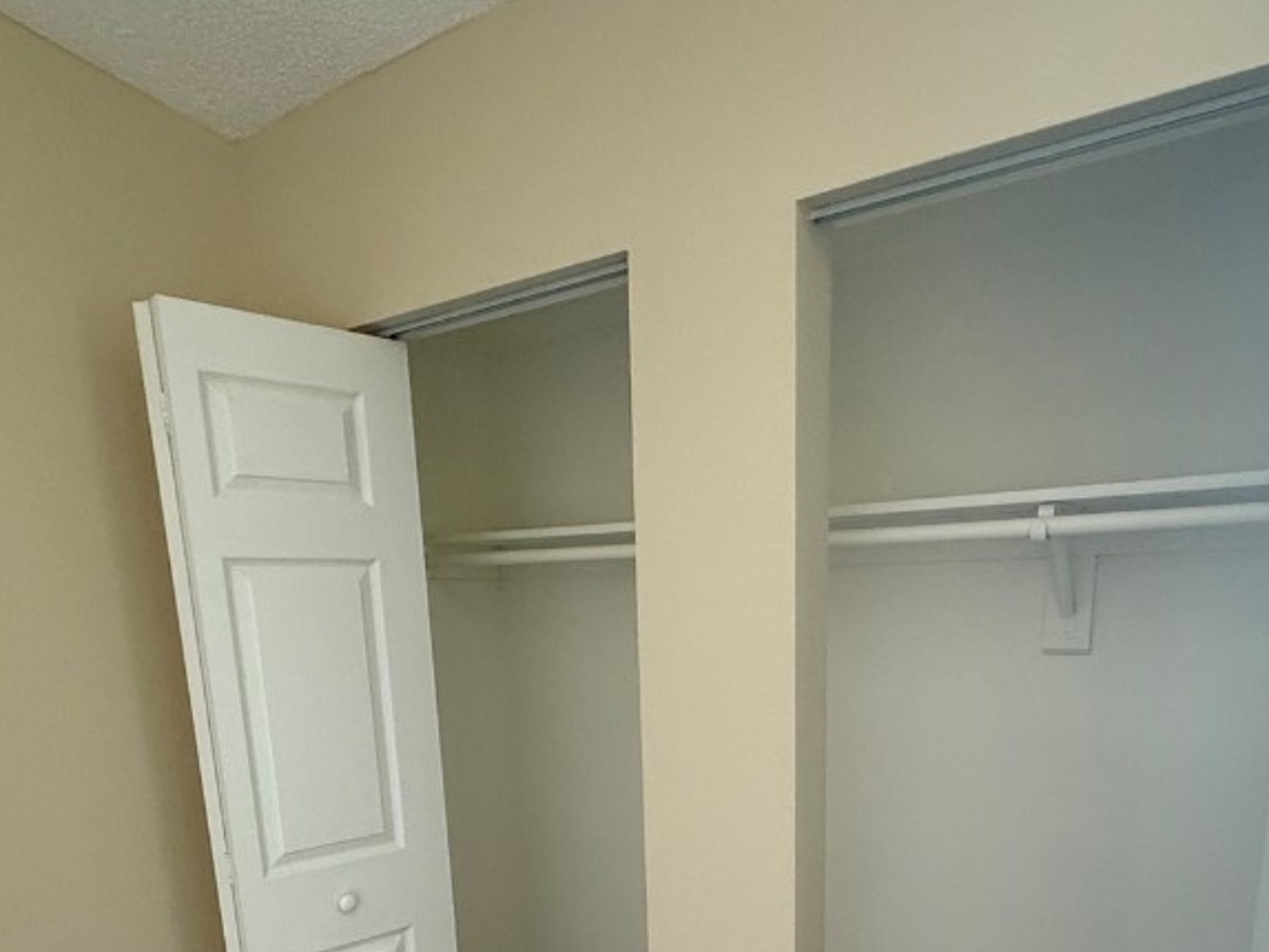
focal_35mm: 25
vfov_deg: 50.4
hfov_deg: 69.2
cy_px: 804
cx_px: 693
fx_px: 917
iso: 500
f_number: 2.2
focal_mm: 2.22
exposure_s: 1/60
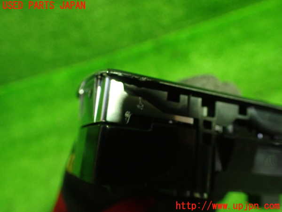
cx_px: 141
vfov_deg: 46.8
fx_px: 244
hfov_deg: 60.0
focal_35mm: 30
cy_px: 106
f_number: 2.3
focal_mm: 5.4
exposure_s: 1/50
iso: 800
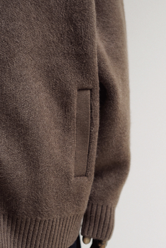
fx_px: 443
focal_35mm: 64
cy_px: 147
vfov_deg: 31.3
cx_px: 79
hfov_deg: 21.2
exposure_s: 1/80
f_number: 2
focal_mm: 35
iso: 320
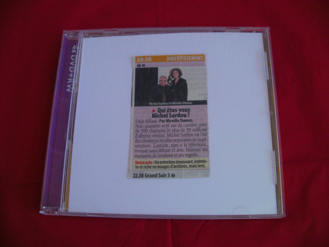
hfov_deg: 49.0
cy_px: 124
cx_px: 164
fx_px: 361
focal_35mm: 38
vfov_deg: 37.7
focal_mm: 6.3
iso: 72
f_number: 3.5
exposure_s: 1/30
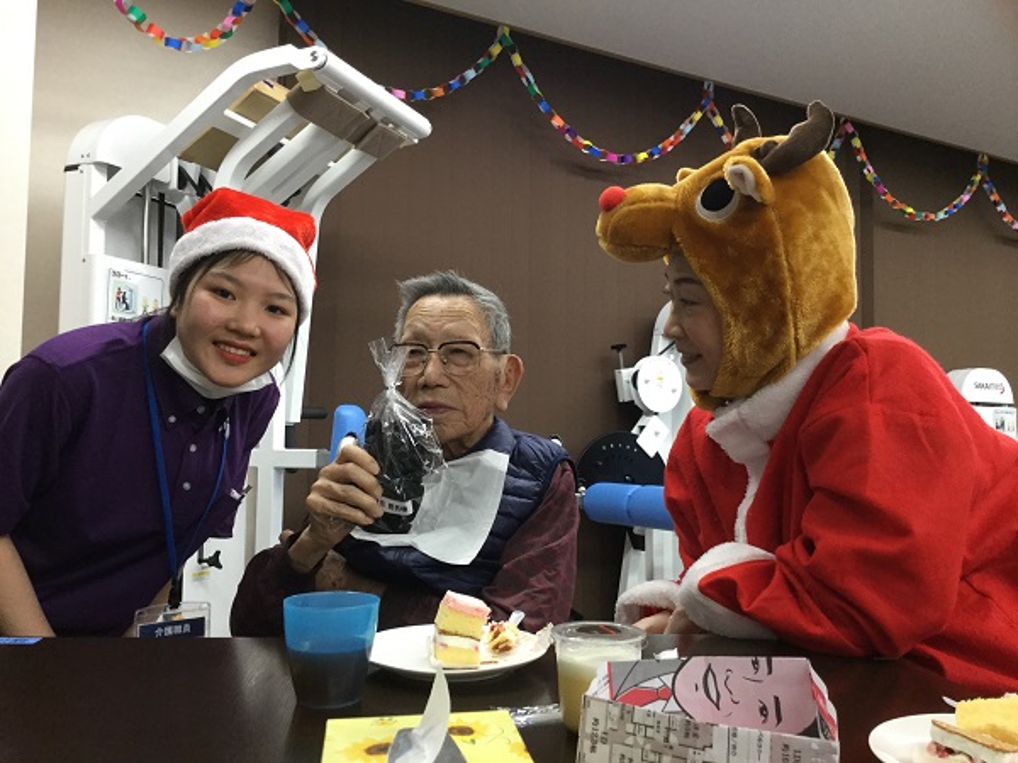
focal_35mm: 31
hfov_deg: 58.4
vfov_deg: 45.4
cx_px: 509
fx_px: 912
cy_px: 382
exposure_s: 1/30
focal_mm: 3.3
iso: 80
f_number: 2.4
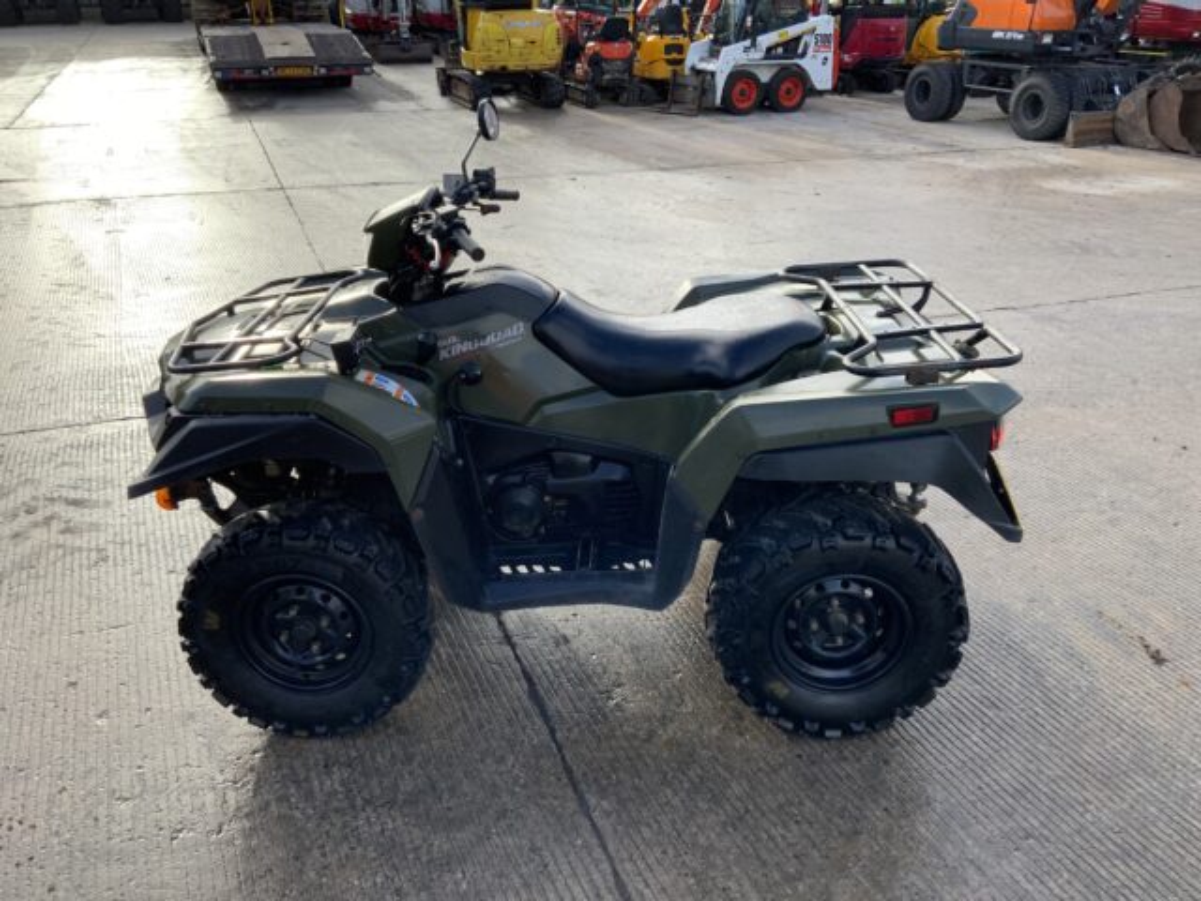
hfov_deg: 61.7
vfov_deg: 48.2
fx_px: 1006
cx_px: 600
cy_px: 450
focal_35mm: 29
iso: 16
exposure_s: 1/486
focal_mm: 3
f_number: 1.8
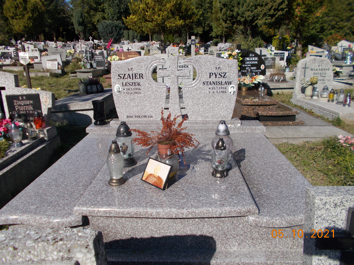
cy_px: 132
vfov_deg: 53.1
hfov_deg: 67.3
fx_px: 266
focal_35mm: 26
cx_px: 177
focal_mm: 4.6
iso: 80
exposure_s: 1/250
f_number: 8
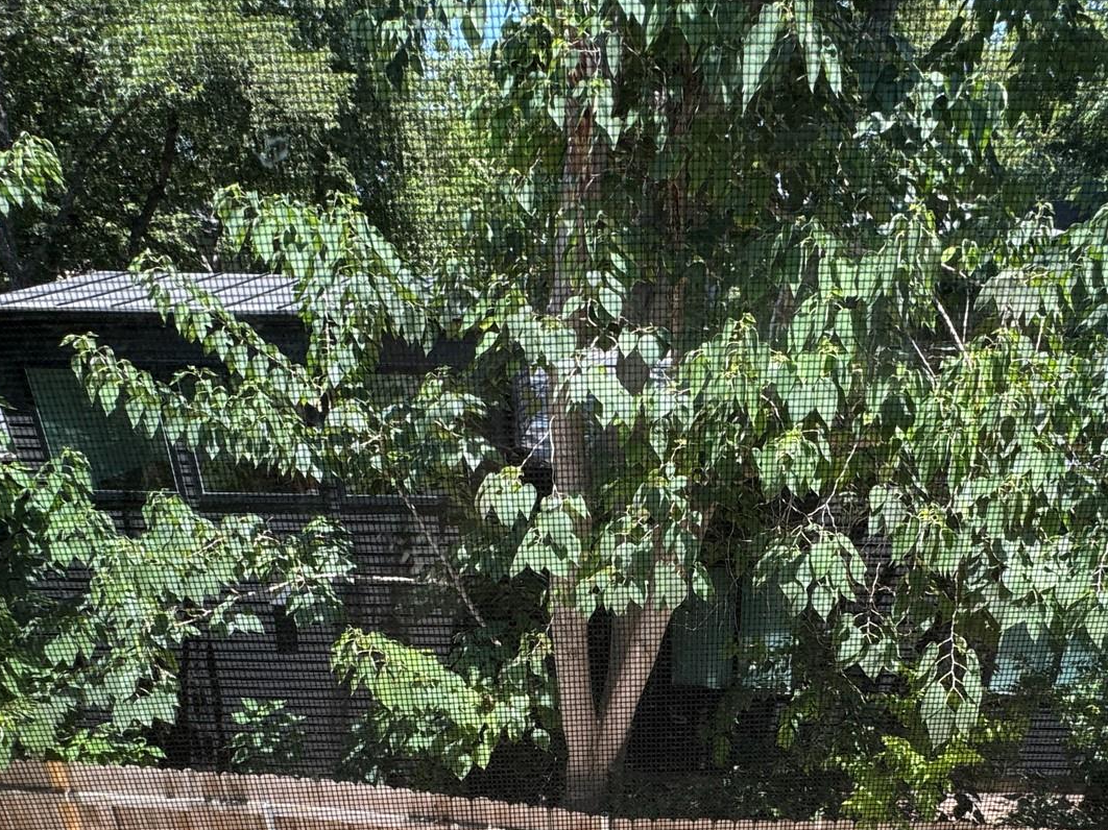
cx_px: 675
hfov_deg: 64.6
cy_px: 694
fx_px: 864
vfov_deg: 47.7
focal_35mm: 27
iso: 40
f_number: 2.2
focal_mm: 2.22
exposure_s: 1/244
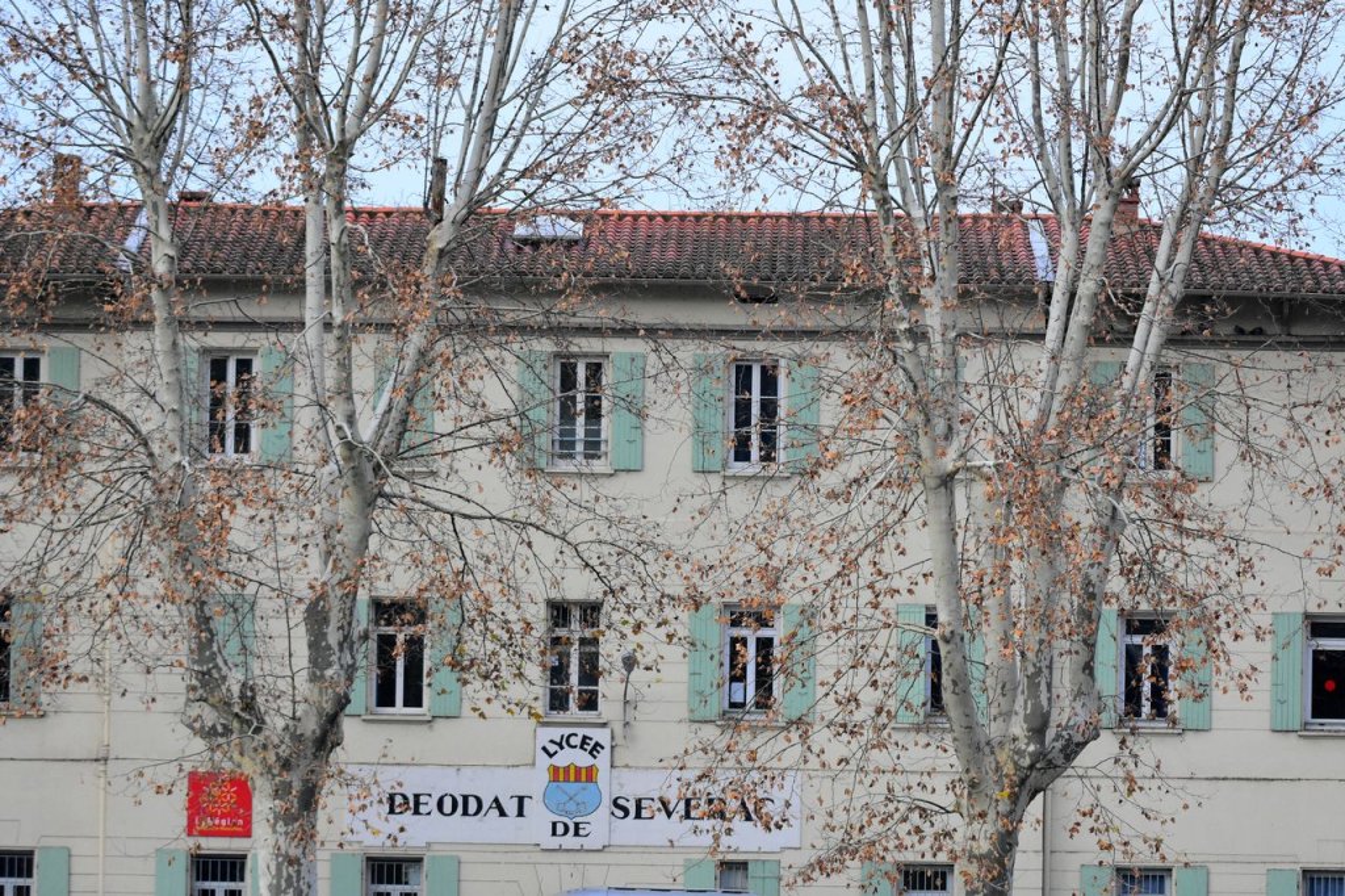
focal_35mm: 150
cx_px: 672
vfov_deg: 9.1
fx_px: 5602
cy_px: 448
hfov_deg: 13.7
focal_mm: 100
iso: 2500
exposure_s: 1/1000
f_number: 5.6
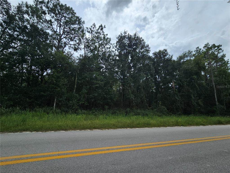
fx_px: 86
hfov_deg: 106.2
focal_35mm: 13
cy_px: 86
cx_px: 115
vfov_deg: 89.9
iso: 50
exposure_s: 1/2397
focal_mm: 2.2
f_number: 2.2
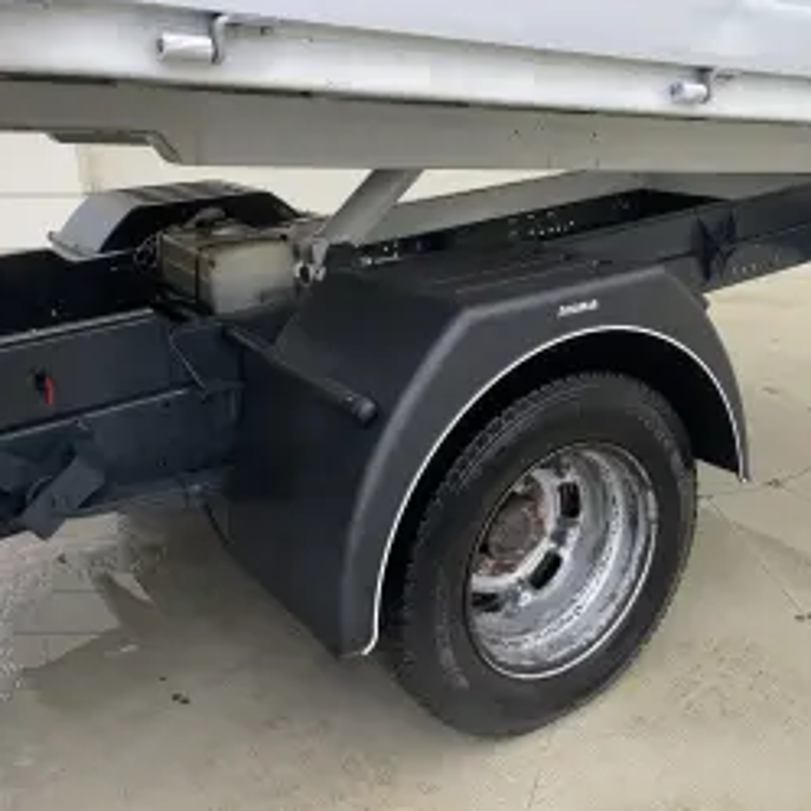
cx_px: 469
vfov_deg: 51.1
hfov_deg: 50.9
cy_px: 427
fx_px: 848
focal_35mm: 32
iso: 500
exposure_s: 1/60
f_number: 1.6
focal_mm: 5.1
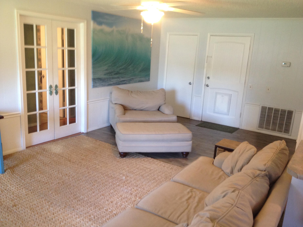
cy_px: 114
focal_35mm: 35
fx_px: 306
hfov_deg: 52.6
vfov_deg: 40.7
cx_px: 152
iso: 125
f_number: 2.4
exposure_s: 1/20
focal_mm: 4.28
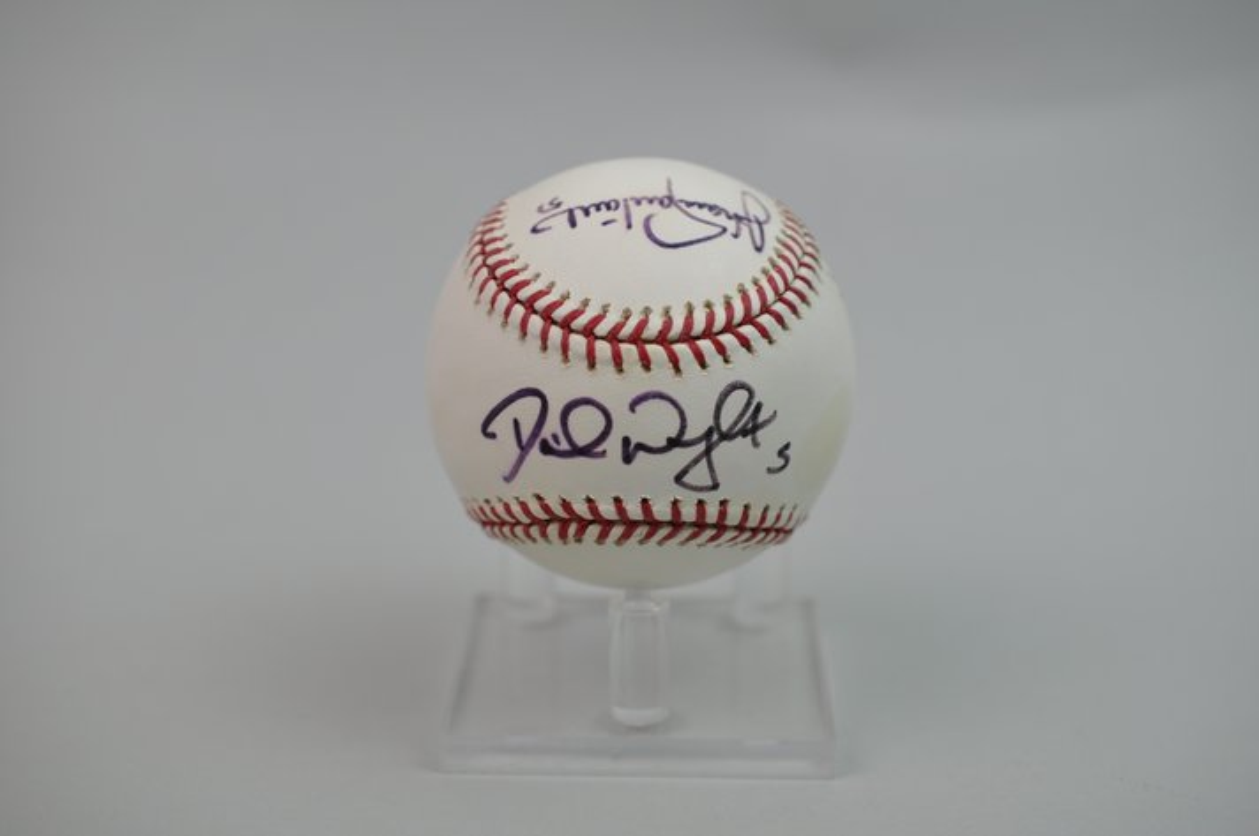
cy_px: 418
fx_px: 2096
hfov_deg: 33.4
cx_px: 630
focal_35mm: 60
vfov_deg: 22.6
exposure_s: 1/80
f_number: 4.5
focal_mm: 40
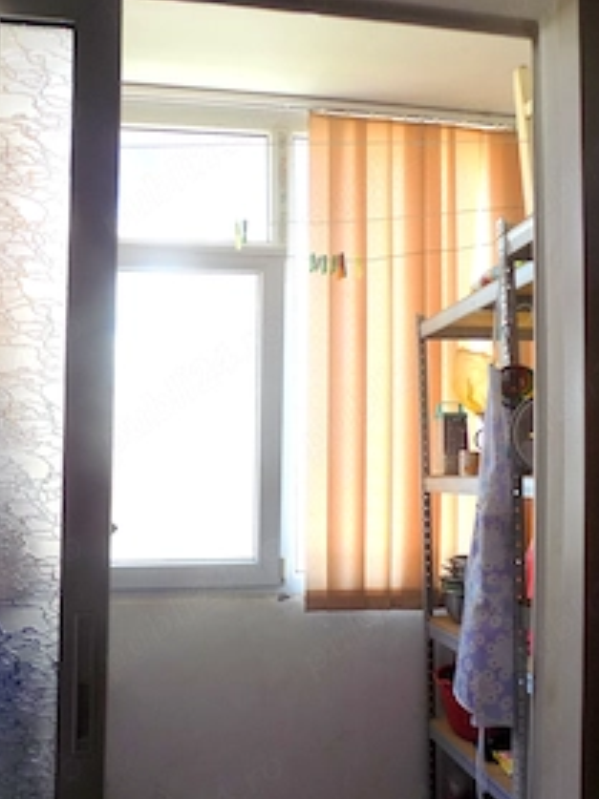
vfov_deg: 55.3
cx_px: 292
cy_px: 432
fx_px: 762
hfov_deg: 42.9
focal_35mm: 33
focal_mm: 4
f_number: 3.1
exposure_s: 1/30
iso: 80
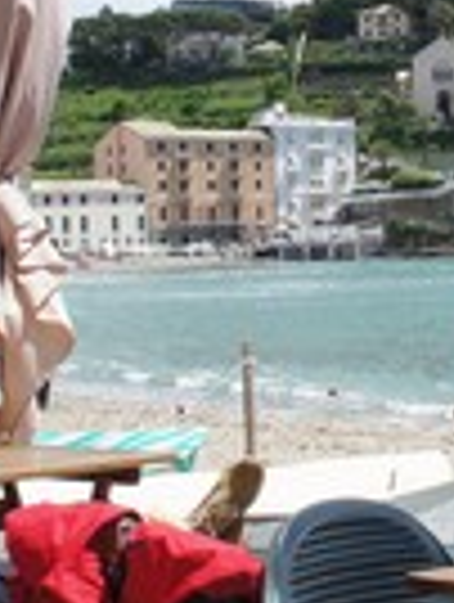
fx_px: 1551
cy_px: 184
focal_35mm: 89
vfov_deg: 21.9
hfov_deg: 16.3
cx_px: 463
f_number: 11
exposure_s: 1/250
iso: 200
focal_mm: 18
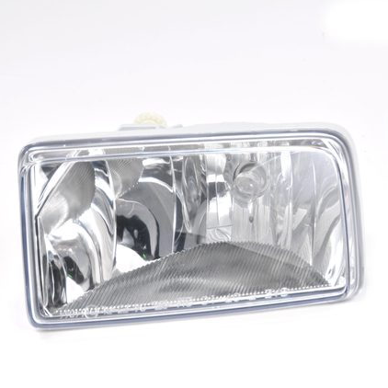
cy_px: 194
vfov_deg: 6.7
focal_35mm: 261
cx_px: 176
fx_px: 3305
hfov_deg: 6.7
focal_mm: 135
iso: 200
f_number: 20
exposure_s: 1/200
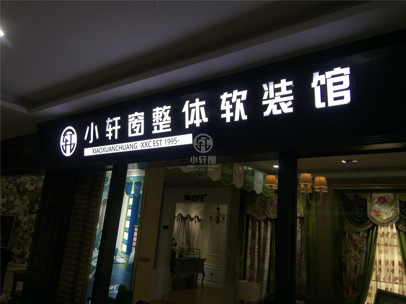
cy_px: 152
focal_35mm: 29
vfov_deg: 48.2
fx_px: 340
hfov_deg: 61.7
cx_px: 203
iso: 40
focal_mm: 4.15
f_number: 2.2
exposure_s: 1/100
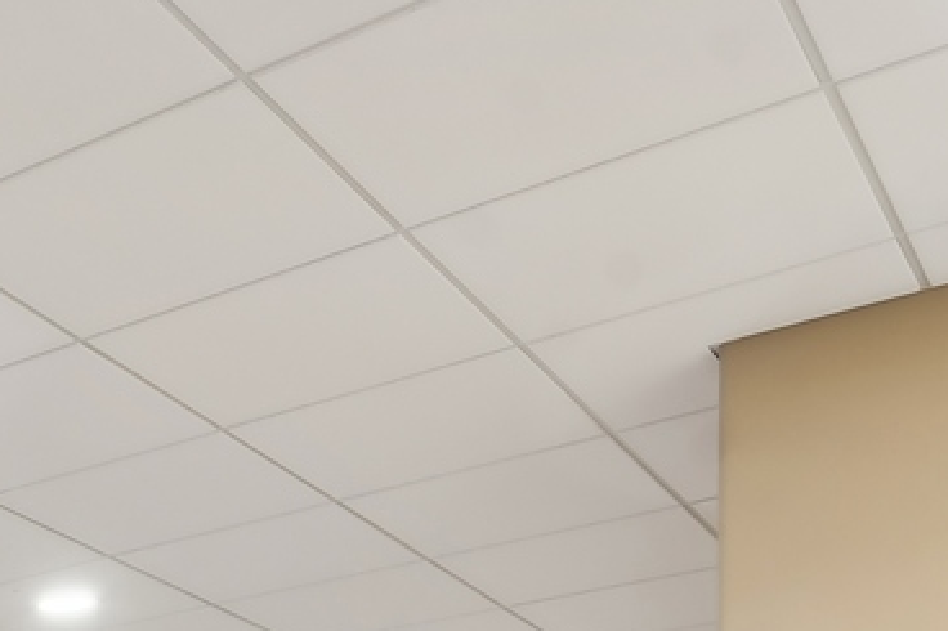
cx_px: -356
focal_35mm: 66
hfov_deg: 25.3
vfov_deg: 17.0
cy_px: 1128
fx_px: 1737
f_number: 8
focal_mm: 15
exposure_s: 3
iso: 200
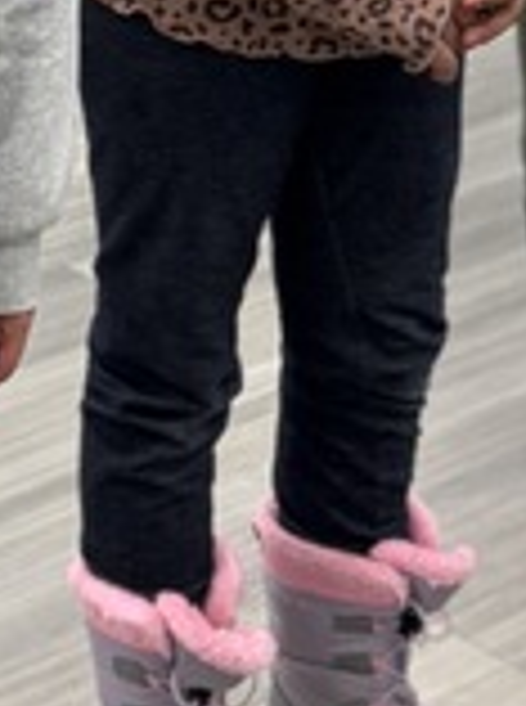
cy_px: -499
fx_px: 3194
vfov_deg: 11.8
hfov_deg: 9.2
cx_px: -184
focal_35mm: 157
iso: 250
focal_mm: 6.76
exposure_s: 1/120
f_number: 1.78
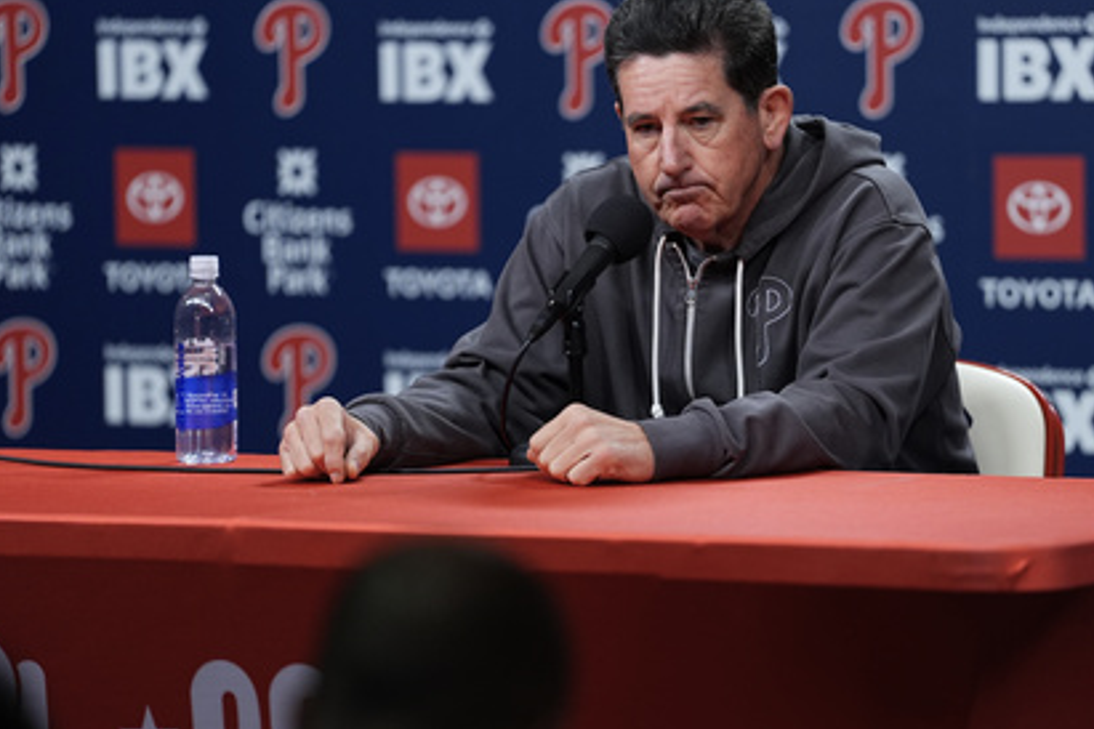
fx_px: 7566
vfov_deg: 5.5
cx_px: 644
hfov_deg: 8.3
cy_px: 350
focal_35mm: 249
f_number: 2.8
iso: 1250
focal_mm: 200
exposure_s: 1/320
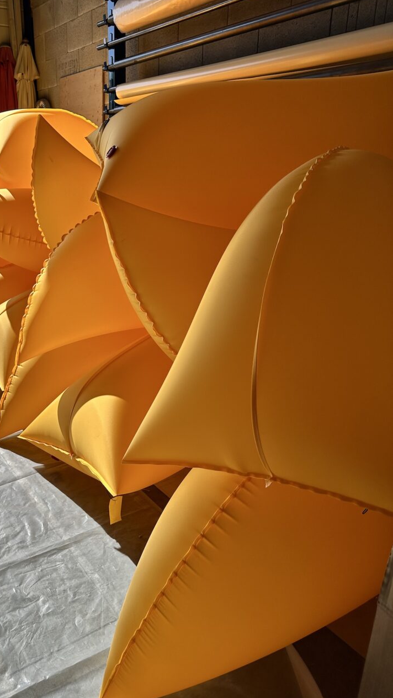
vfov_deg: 69.9
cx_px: 123
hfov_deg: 42.2
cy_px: 345
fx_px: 500
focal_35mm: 27
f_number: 1.78
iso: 80
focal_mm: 6.86
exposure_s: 1/4348
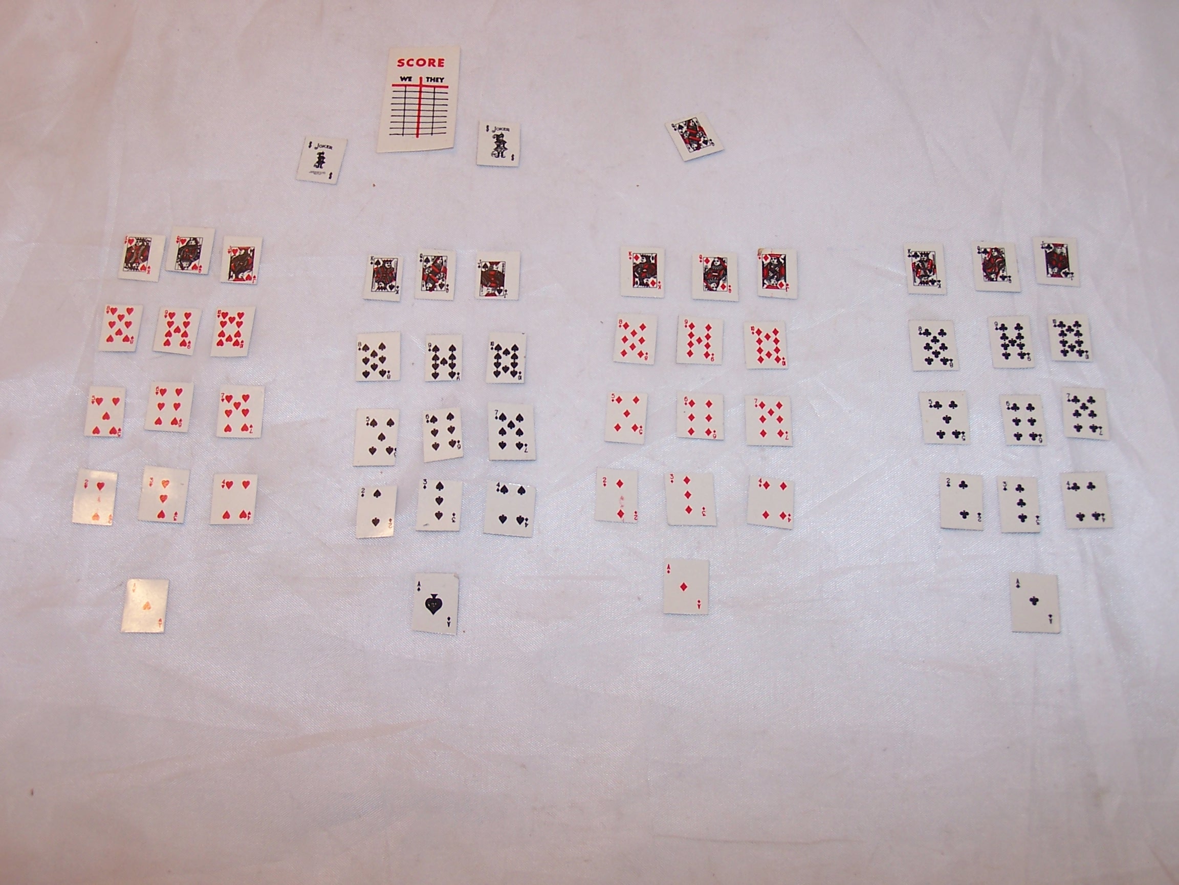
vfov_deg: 26.1
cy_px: 442
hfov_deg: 34.3
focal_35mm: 56
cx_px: 590
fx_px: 1907
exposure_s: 1/60
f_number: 3.2
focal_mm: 9.3
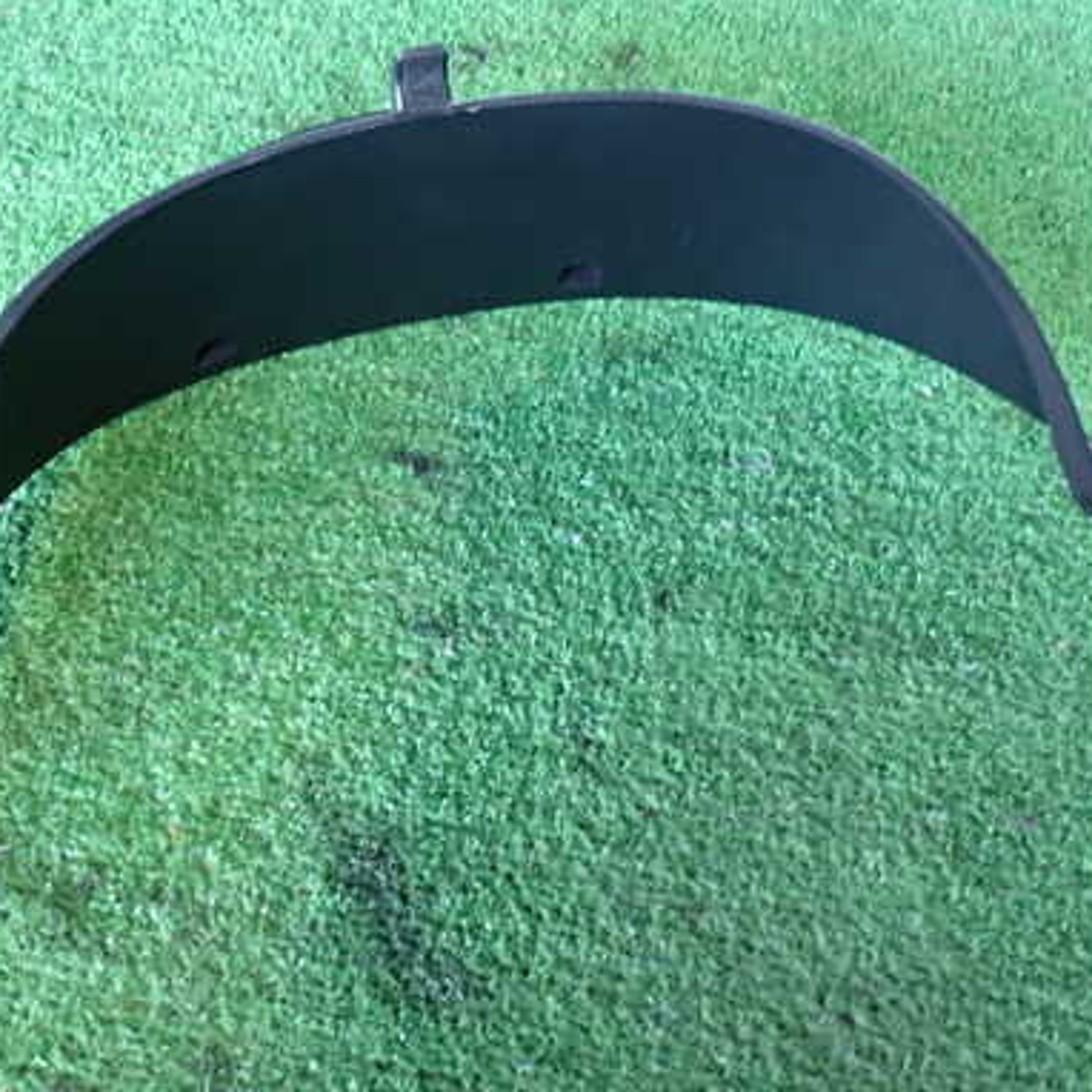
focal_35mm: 50
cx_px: 477
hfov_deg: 34.0
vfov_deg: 34.0
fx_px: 1785
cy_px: 523
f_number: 2.5
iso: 500
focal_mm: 6.37
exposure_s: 1/40
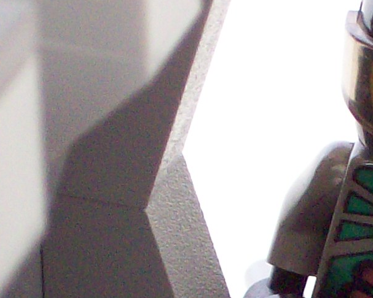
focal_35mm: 398
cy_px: 447
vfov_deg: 3.9
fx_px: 4395
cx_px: 404
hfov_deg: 4.8
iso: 160
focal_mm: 14.3
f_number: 4.3
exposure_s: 1/8
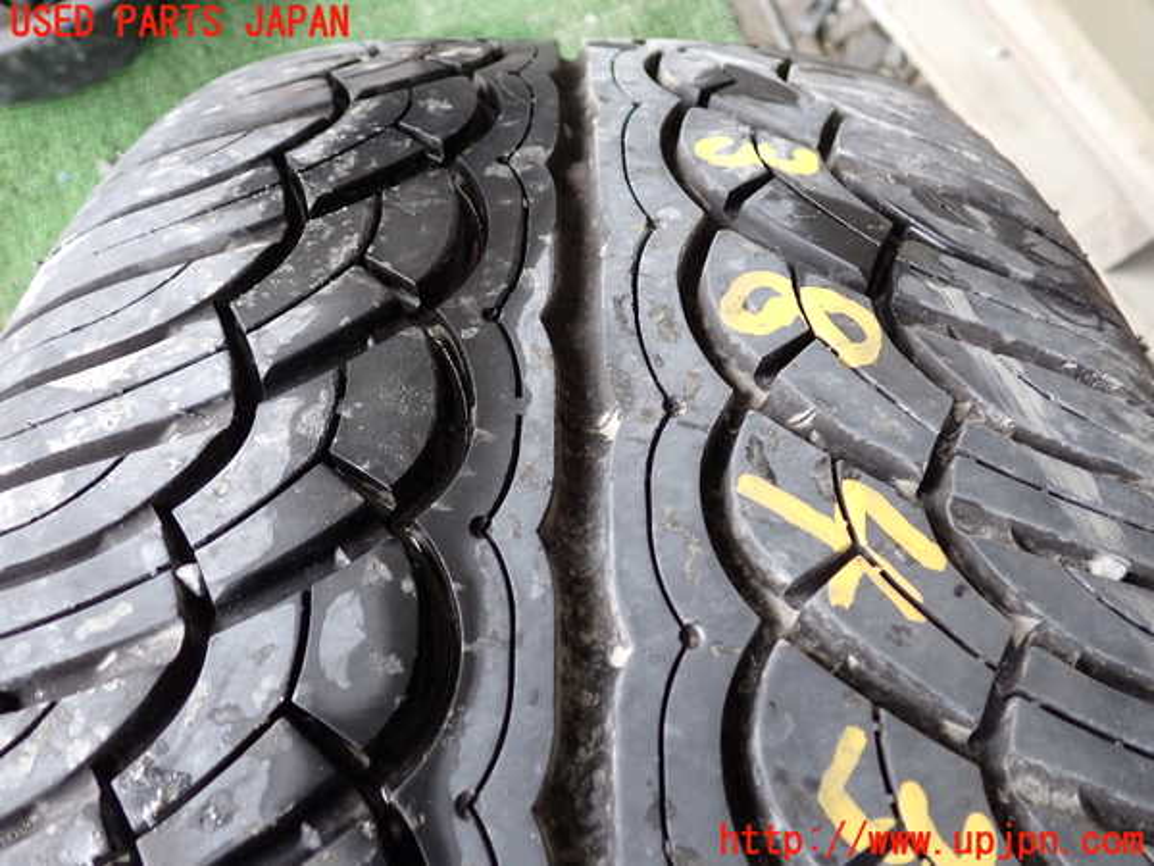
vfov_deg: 46.8
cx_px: 577
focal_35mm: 30
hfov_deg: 60.0
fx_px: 1000
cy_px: 433
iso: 200
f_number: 2.3
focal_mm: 5.4
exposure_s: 1/60
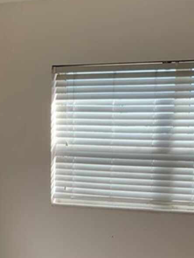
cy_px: 300
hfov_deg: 19.6
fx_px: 560
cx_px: 140
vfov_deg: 23.9
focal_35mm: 75
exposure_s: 1/259
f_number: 1.8
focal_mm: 4.25
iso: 25
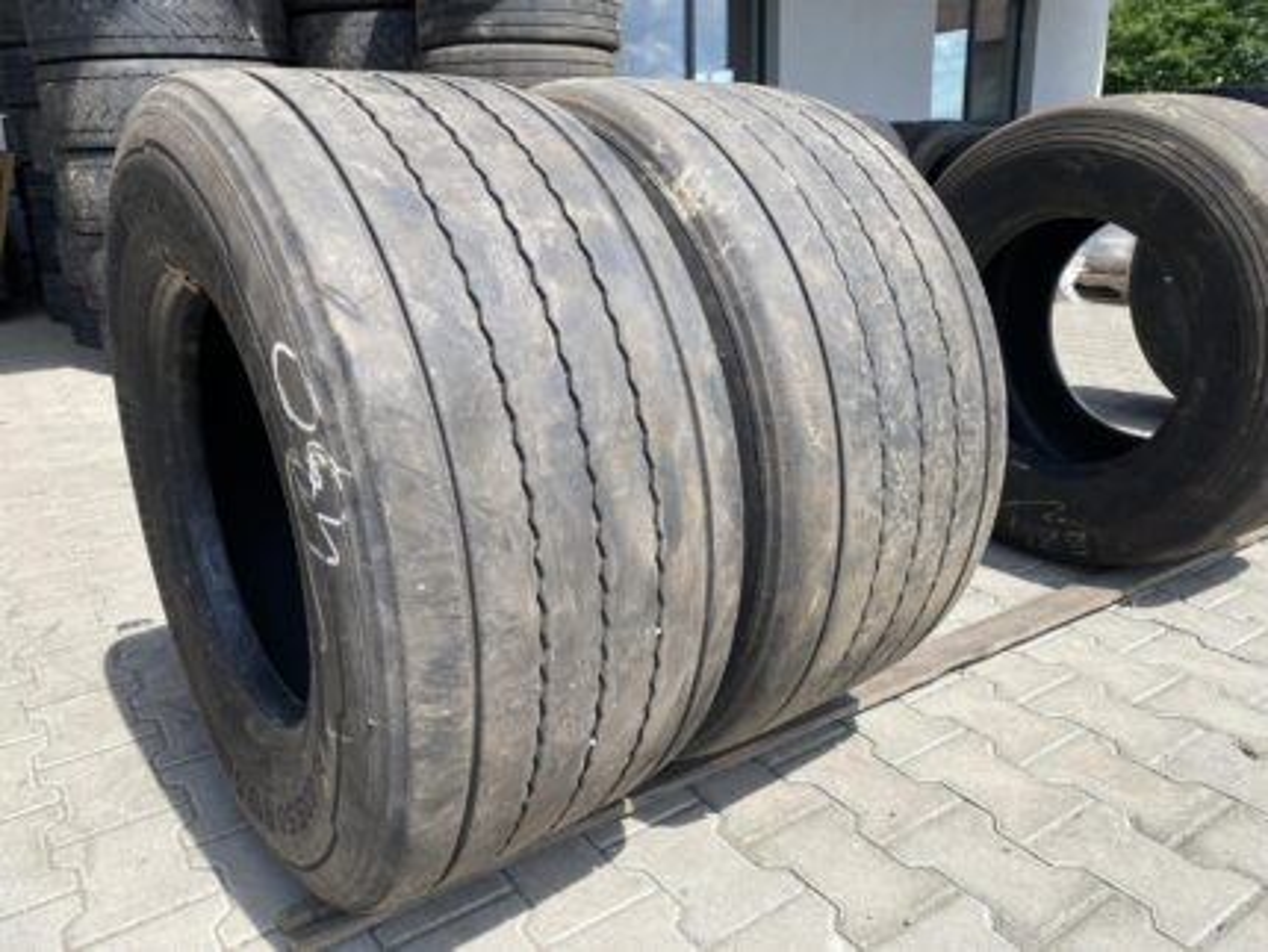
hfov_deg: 67.3
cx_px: 634
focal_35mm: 26
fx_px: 953
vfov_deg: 53.1
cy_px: 476
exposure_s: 1/1362
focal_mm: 4.25
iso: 32
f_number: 1.8
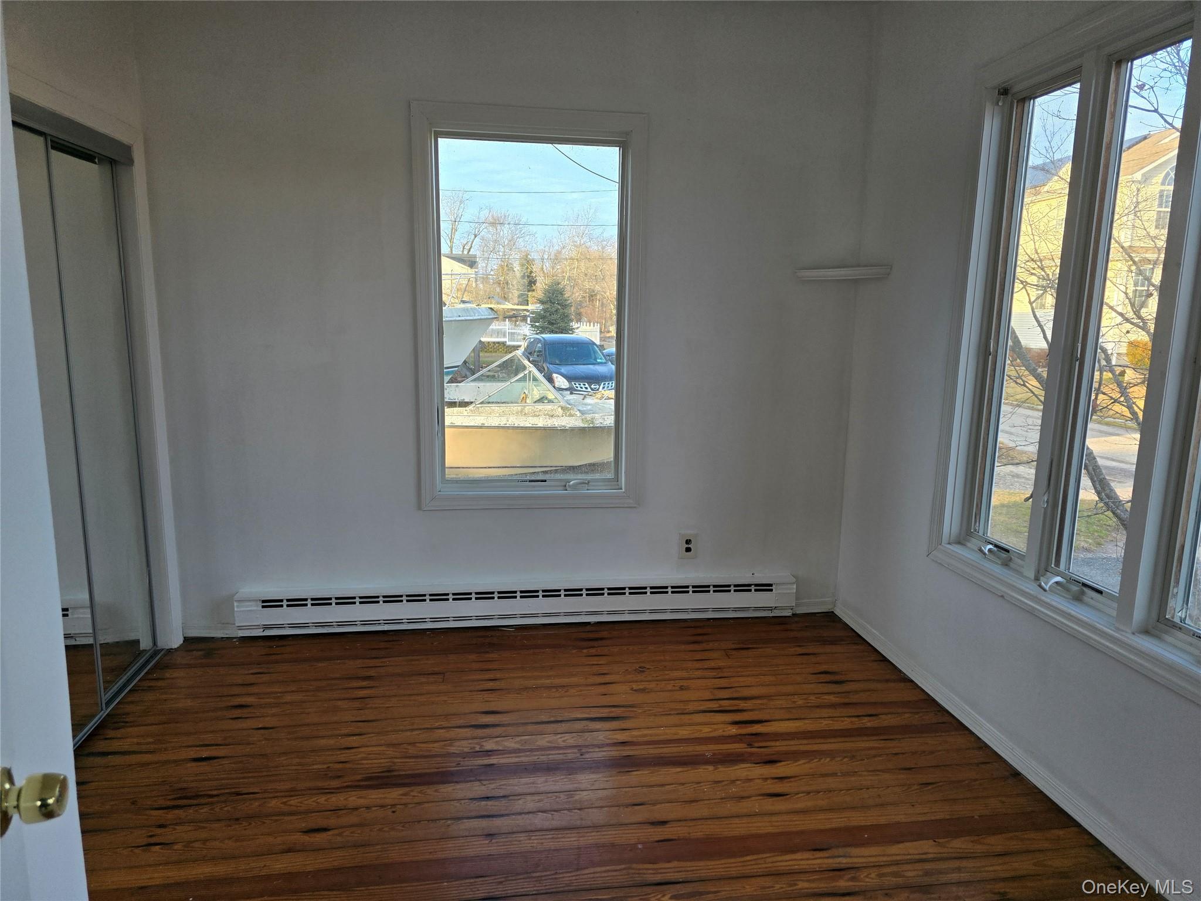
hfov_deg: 73.9
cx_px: 600
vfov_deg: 58.9
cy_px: 450
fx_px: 798
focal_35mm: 23
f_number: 1.7
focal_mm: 6.3
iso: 64
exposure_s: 1/180
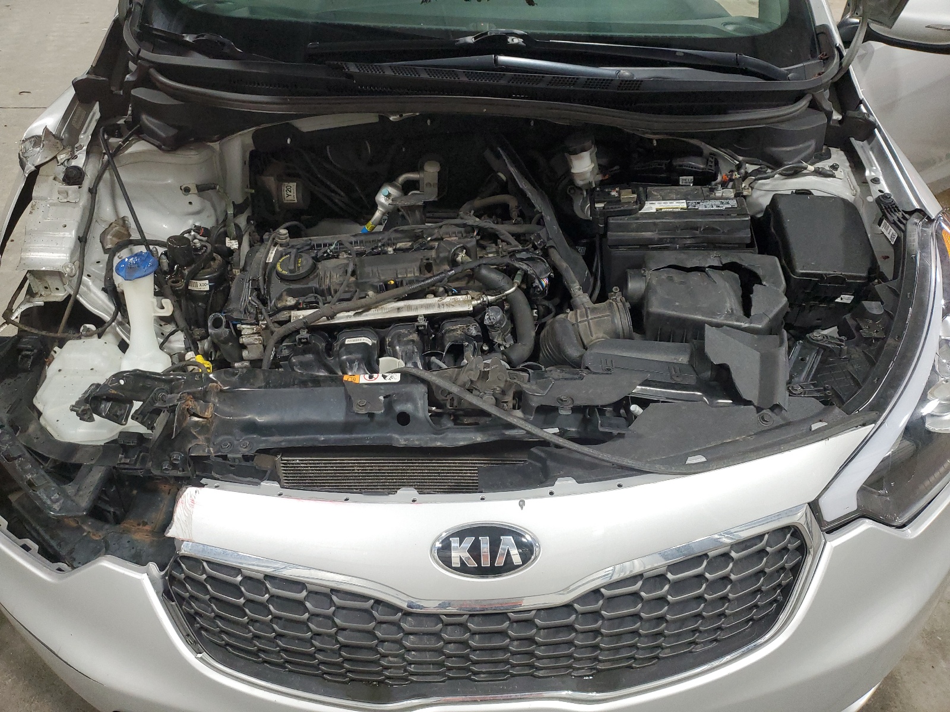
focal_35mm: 26
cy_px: 356
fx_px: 714
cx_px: 475
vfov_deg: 53.1
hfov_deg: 67.3
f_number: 1.5
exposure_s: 1/60.2
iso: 169
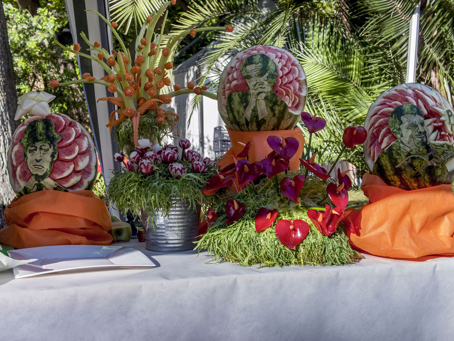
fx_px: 656
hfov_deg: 38.2
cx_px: 227
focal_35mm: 50
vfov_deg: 29.1
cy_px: 170
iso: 200
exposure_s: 1/160
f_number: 6.3
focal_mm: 25
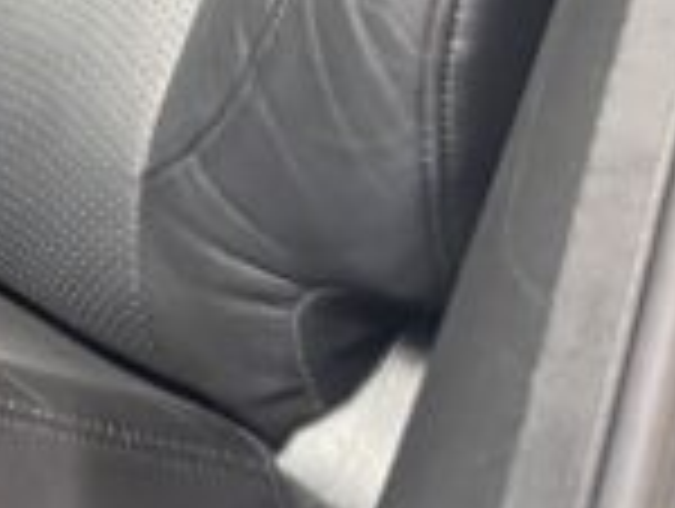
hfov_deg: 11.7
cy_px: -539
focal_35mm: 128
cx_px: -1071
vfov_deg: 10.6
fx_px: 2500
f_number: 1.78
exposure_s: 1/50
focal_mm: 6.76
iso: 800
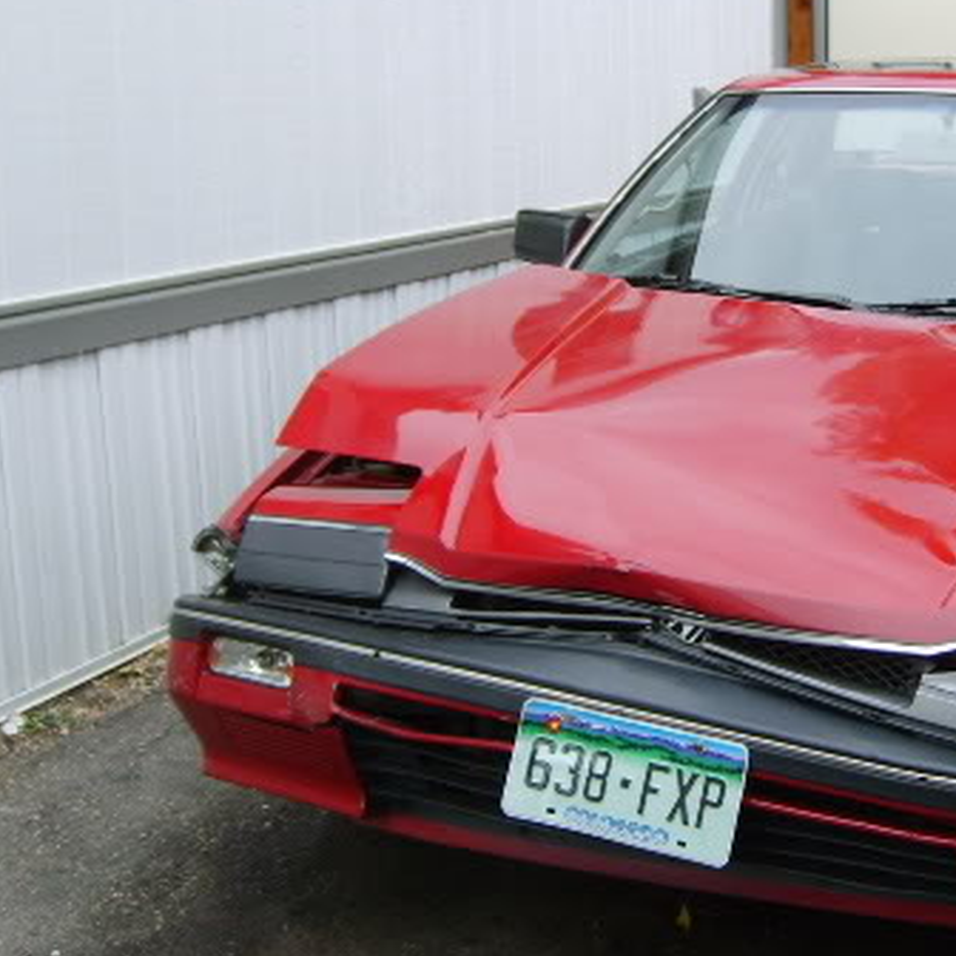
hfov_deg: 28.5
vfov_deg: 29.1
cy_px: 438
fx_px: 1843
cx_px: 743
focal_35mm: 59
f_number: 2.8
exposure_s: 1/60
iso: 50
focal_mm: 5.8
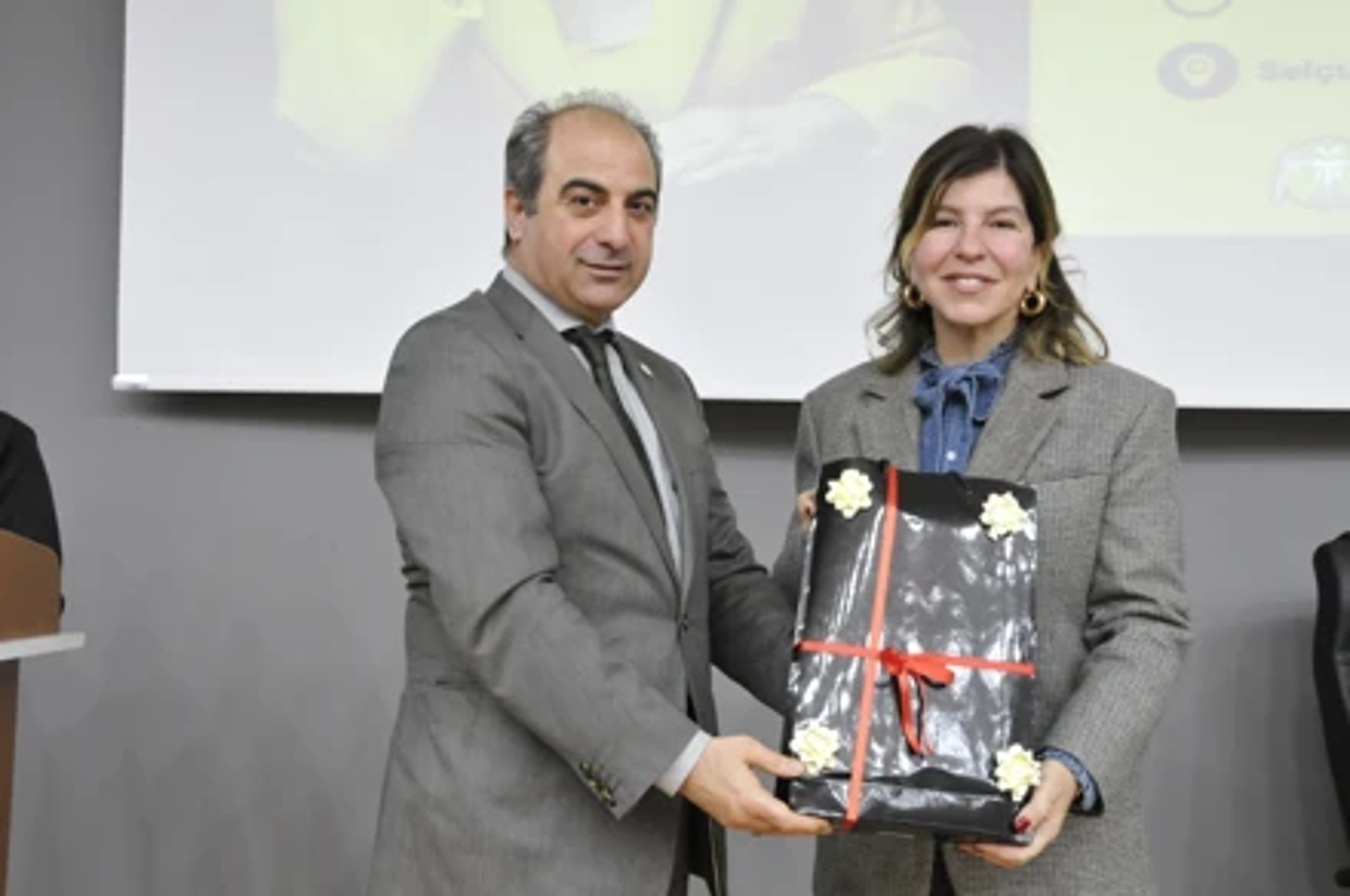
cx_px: 675
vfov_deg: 31.8
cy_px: 448
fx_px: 1573
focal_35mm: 42
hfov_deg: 46.5
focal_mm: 28
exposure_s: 1/13
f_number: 5.6
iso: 1250
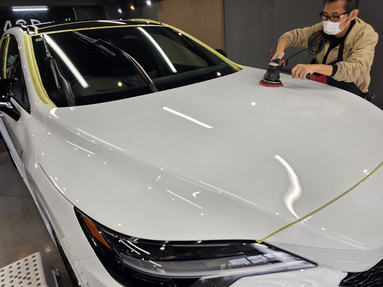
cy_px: 144
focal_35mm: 23
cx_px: 192
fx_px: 254
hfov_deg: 73.9
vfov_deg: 58.9
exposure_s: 1/100
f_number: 1.7
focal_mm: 6.3
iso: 32
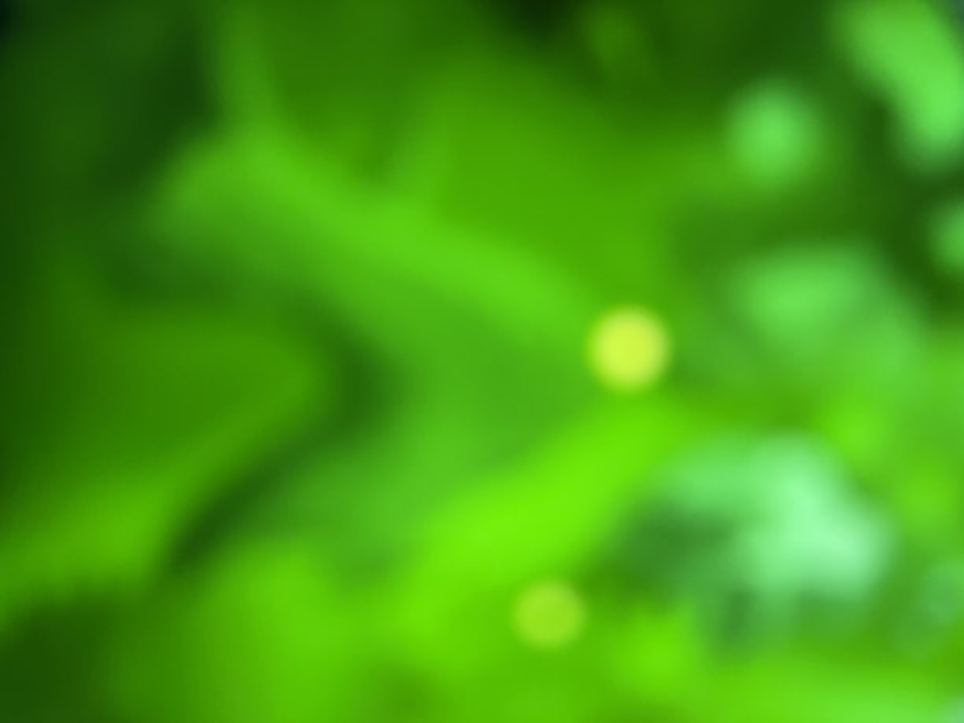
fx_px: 724
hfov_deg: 67.3
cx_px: 482
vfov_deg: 53.1
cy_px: 362
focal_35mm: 26
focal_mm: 5.7
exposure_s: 1/83
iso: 125
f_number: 1.5
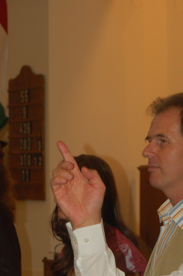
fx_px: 1070
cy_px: 273
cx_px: 116
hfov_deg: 9.8
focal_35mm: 140
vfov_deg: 14.4
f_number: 5.3
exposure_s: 1/60
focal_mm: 42
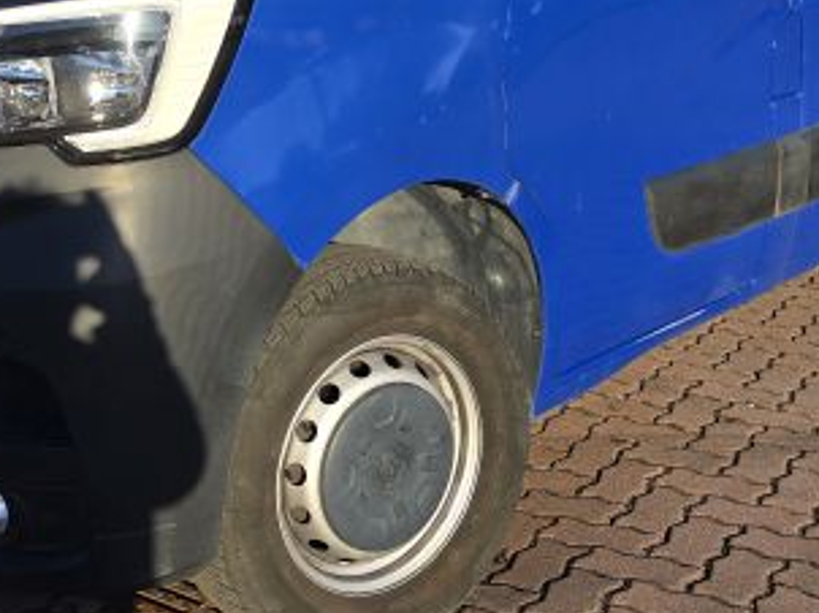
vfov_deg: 23.1
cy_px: 8
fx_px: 1442
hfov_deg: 31.6
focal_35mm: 61
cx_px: 306
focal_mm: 6.3
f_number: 1.7
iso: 12
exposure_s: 1/480
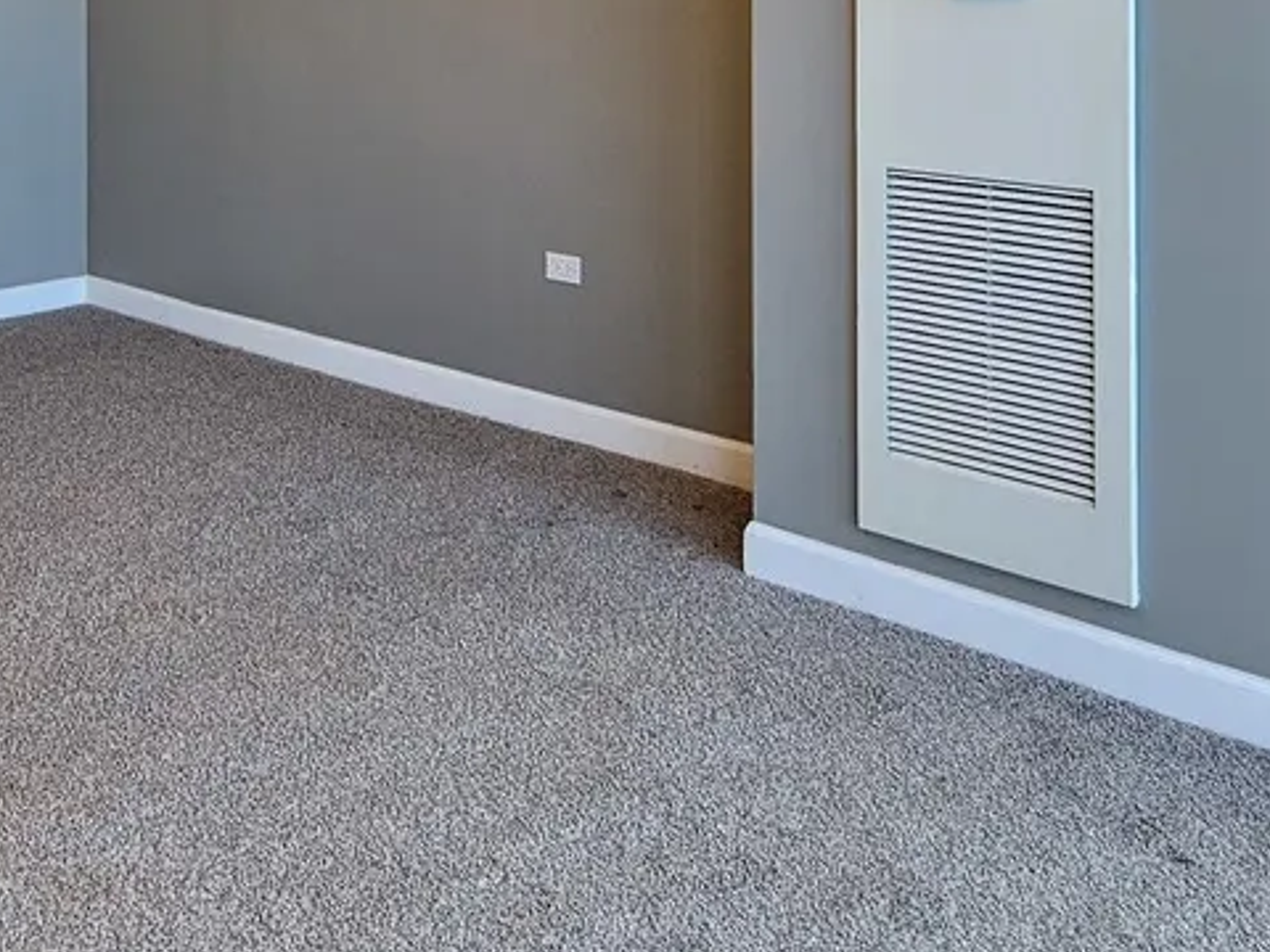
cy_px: -56
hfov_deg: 46.9
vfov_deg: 32.9
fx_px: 1431
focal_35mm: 39
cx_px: 397
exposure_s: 1/60
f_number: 2.2
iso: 100
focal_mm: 2.2
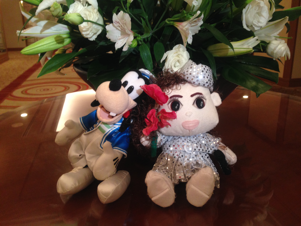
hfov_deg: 55.4
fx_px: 287
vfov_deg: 42.9
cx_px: 150
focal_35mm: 33
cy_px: 113
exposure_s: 1/20
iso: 160
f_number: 2.4
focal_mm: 4.12
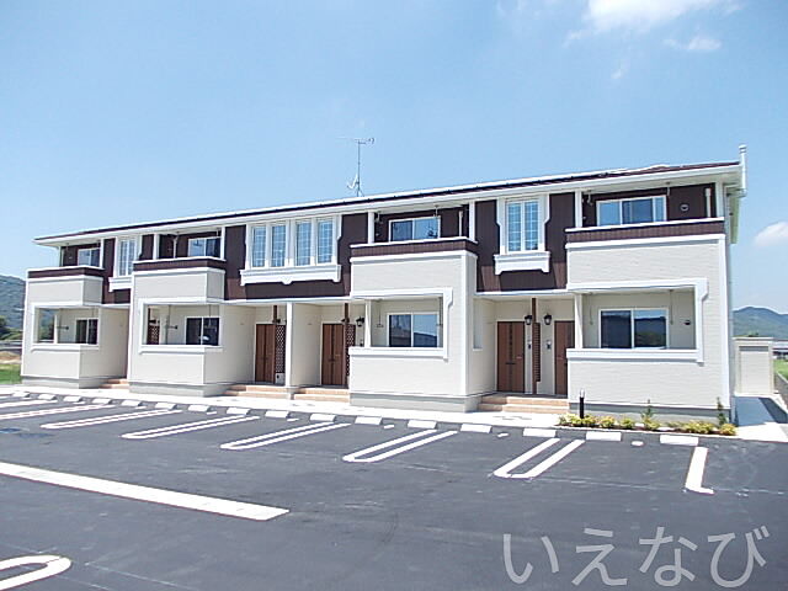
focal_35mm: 28
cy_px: 296
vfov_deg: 49.7
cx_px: 394
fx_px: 637
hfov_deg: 63.4
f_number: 5.4
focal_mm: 4
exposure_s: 1/250
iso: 80
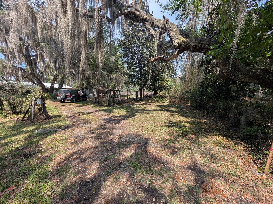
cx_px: 136
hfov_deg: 110.5
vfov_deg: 94.5
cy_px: 102
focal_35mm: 12
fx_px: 95
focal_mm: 2.23
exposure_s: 1/952
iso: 39
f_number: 1.95
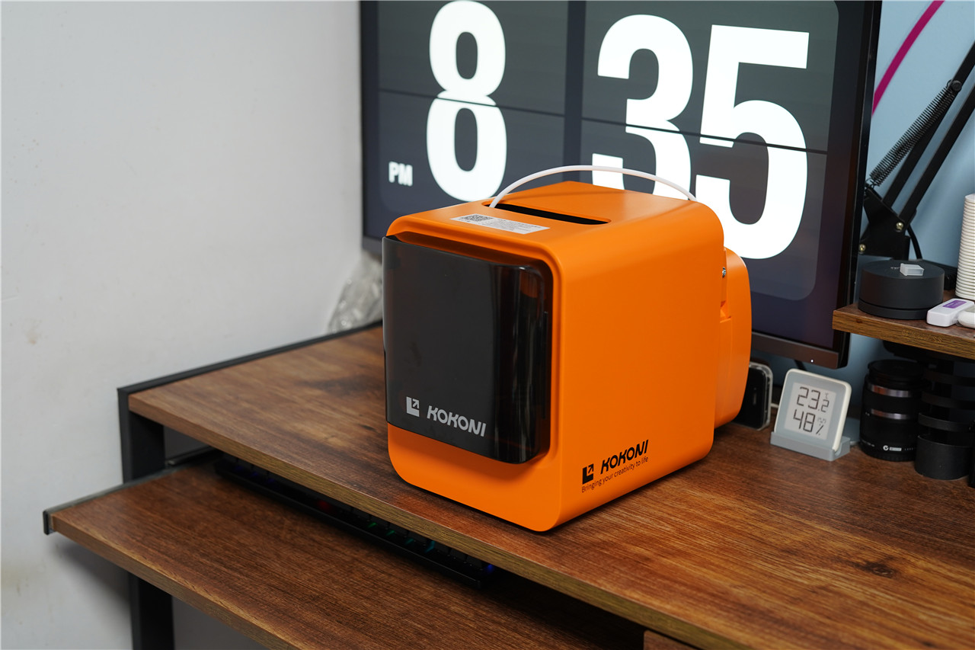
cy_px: 325
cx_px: 488
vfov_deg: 27.0
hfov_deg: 39.6
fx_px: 1354
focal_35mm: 50
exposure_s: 1/40
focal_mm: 50
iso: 800
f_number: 3.5
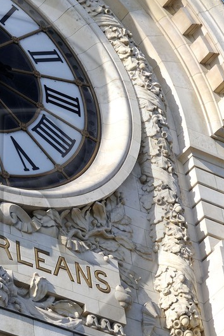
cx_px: -29
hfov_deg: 8.2
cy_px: 188
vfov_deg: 12.4
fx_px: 1550
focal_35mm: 166
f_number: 10
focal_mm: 55
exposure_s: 1/200
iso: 200
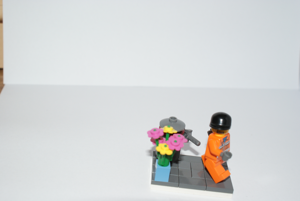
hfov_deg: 43.6
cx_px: 150
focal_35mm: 45
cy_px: 100
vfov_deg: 29.9
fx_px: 375
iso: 400
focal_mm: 30
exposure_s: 1/60
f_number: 6.3
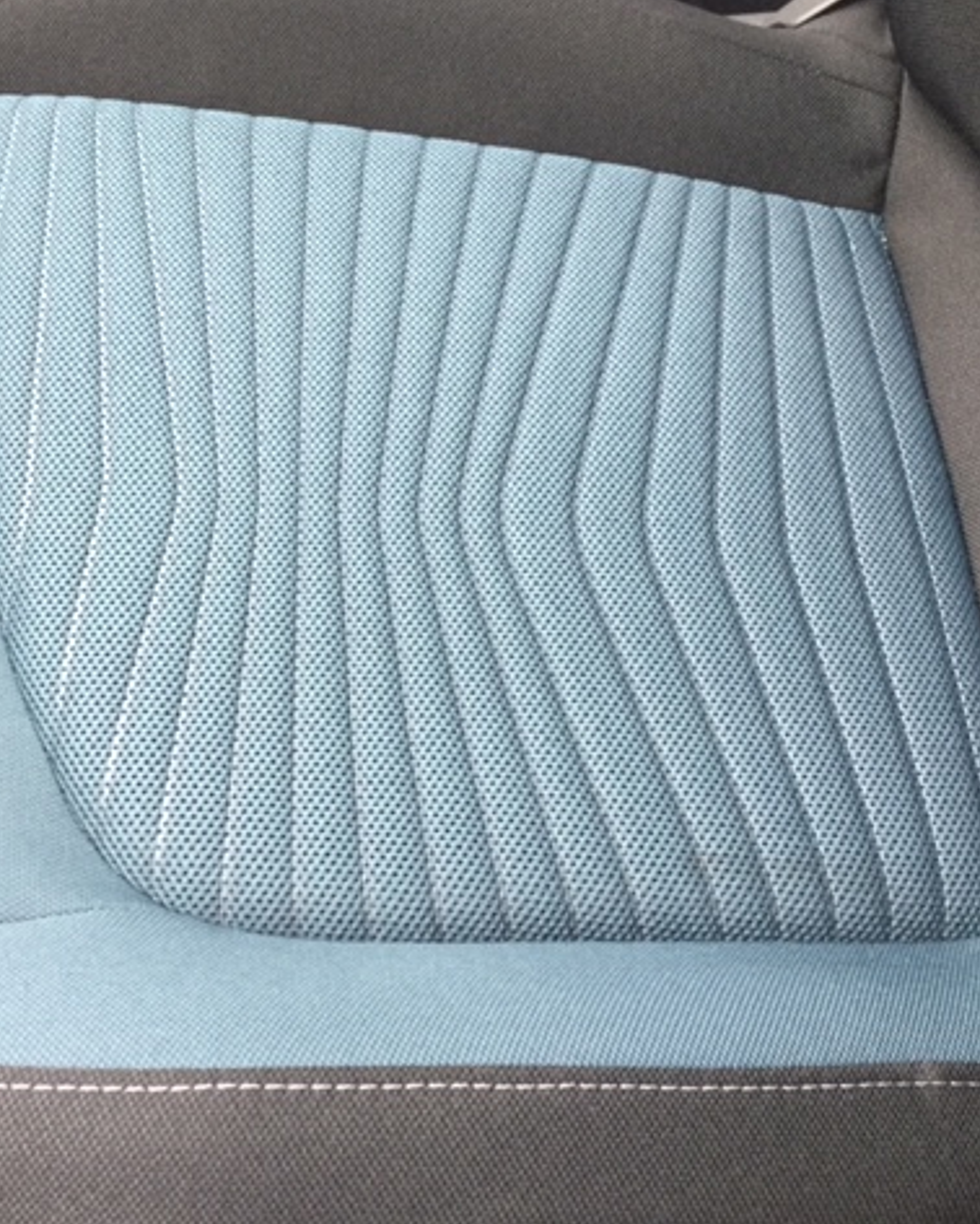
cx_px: 332
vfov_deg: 44.8
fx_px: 1486
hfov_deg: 36.2
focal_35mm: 41
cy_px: 607
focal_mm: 3.3
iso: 40
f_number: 2.4
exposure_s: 1/30
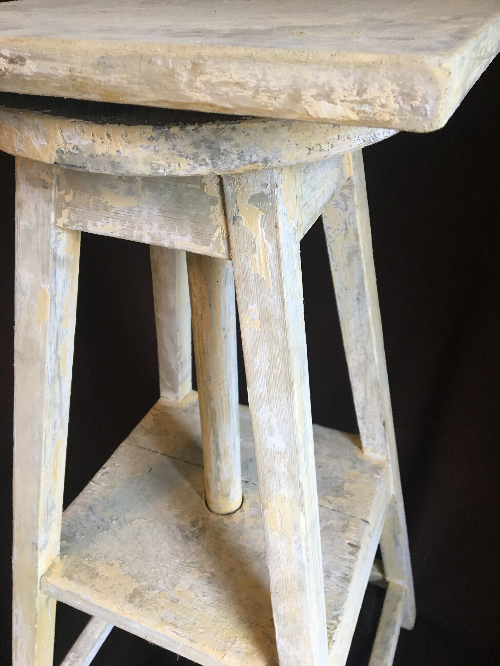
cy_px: 333
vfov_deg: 61.7
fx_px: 559
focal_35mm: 29
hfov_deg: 48.2
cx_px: 250
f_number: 2.2
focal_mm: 4.15
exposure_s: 1/33
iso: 125
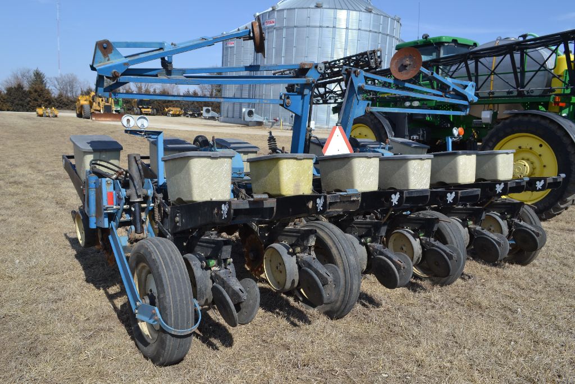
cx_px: 288
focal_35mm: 27
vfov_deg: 47.9
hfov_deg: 67.4
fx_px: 431
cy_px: 192
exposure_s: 1/250
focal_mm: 18
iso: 100
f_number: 8
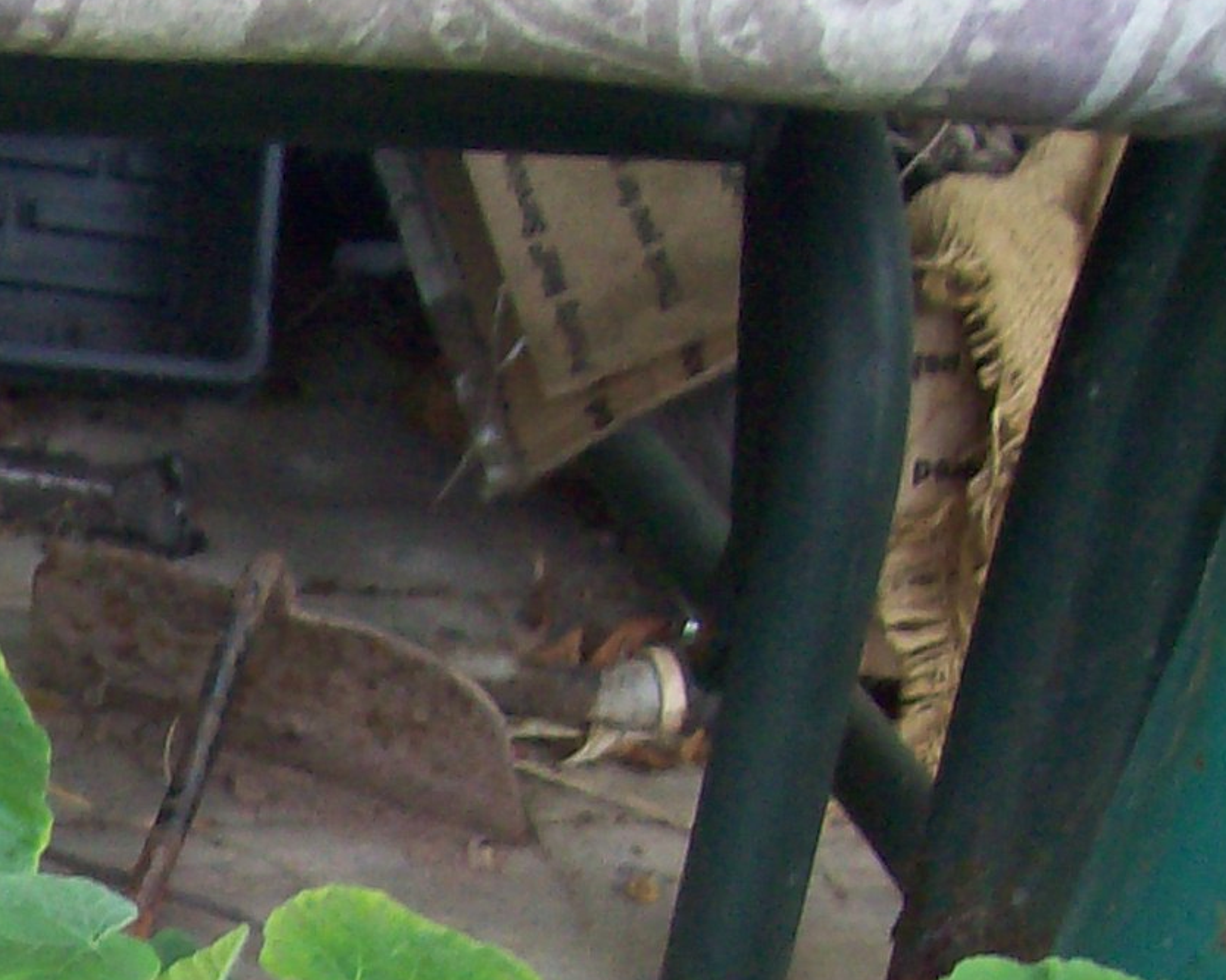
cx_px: -850
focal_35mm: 120
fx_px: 4354
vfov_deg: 12.2
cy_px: 1505
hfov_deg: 14.4
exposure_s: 1/111
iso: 80
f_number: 2.7
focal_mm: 6
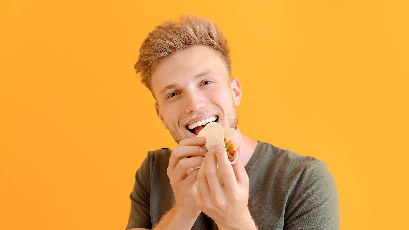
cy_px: 129
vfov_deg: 16.3
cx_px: 203
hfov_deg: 28.6
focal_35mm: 74
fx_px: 803
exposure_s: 1/160
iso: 200
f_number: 8
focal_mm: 70
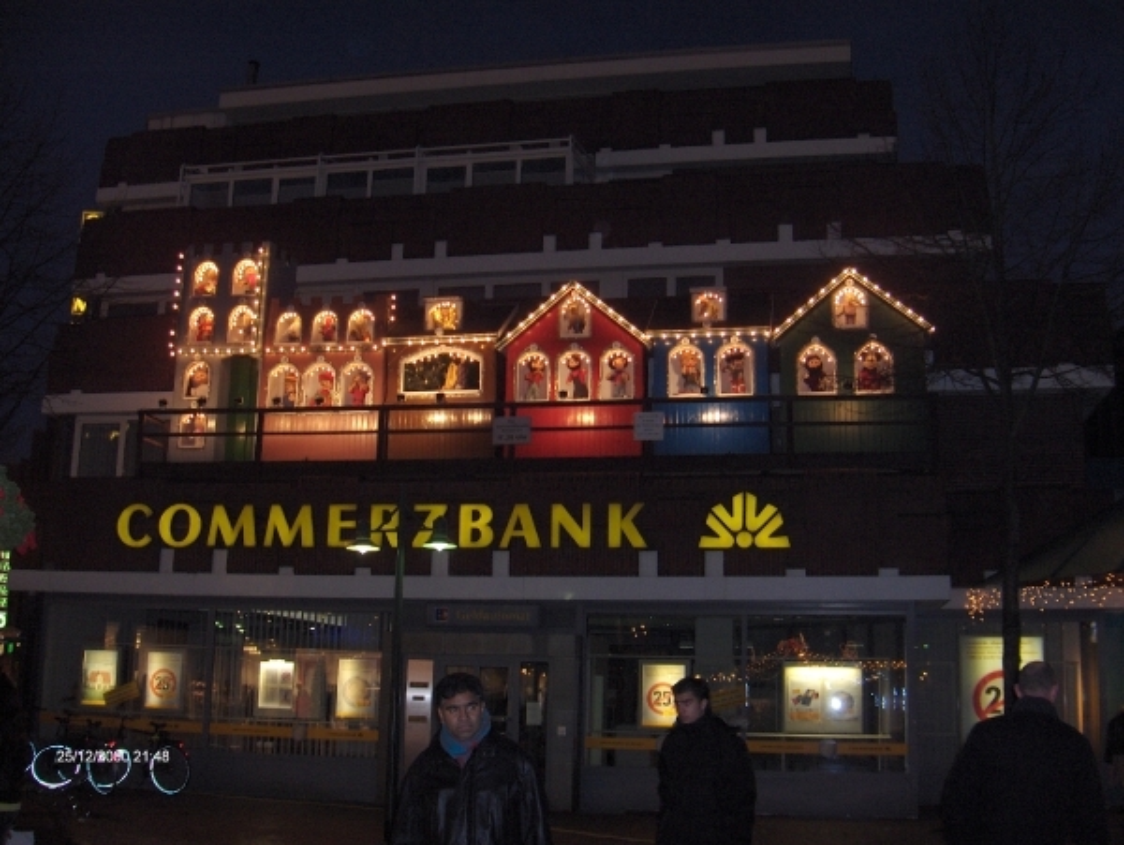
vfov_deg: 36.9
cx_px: 562
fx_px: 1267
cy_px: 422
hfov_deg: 47.8
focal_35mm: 39
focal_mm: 8
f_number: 2.8
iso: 153
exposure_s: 1/60
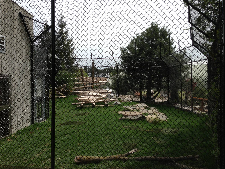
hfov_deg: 55.4
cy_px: 84
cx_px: 112
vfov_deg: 42.9
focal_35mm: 33
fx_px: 214
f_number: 2.4
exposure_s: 1/1550
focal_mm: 4.13
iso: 50
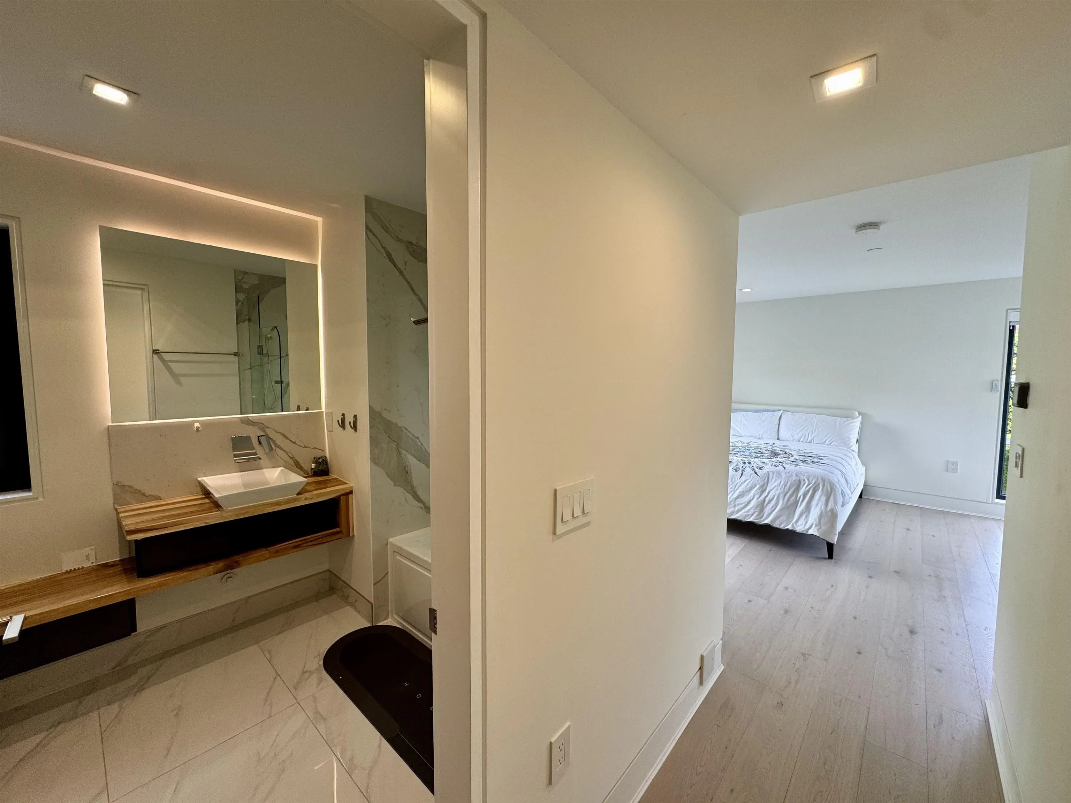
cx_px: 536
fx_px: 433
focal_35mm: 14
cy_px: 402
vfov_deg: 85.7
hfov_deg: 102.1
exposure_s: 1/120
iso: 80
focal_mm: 2.22
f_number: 2.2
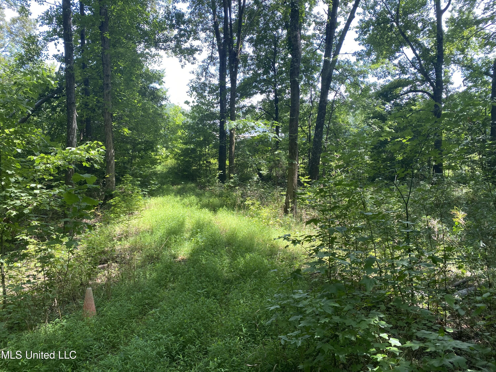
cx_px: 248
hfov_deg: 67.3
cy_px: 186
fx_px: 373
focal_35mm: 26
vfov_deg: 53.1
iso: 32
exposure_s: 1/164
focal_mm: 4.25
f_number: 1.8
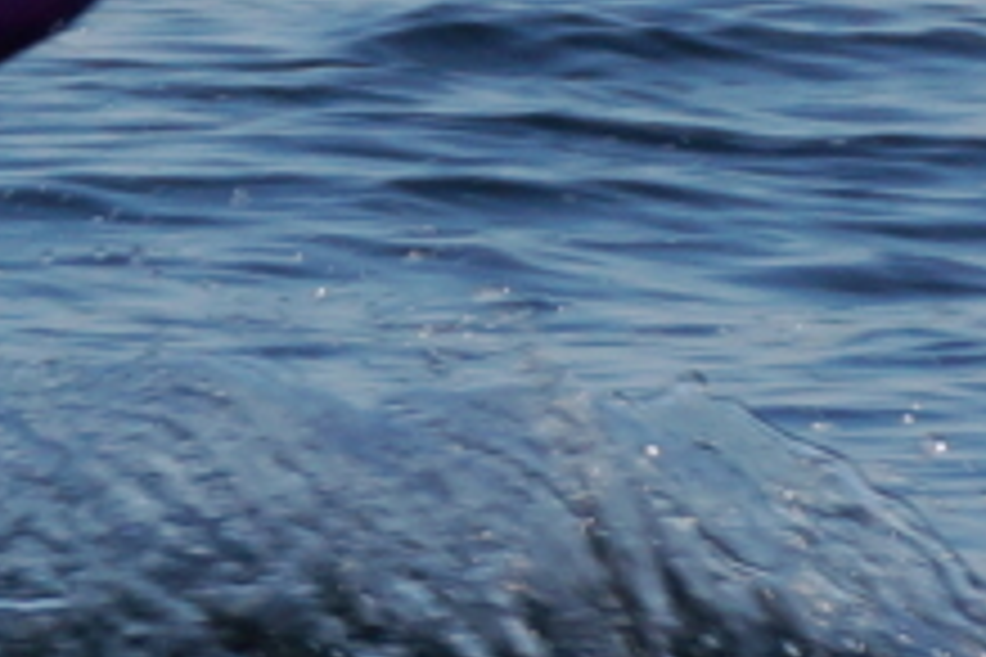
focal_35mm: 581
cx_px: -484
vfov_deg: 2.4
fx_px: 15919
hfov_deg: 3.5
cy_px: -324
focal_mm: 85
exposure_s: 1/250
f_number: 6.3
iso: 100
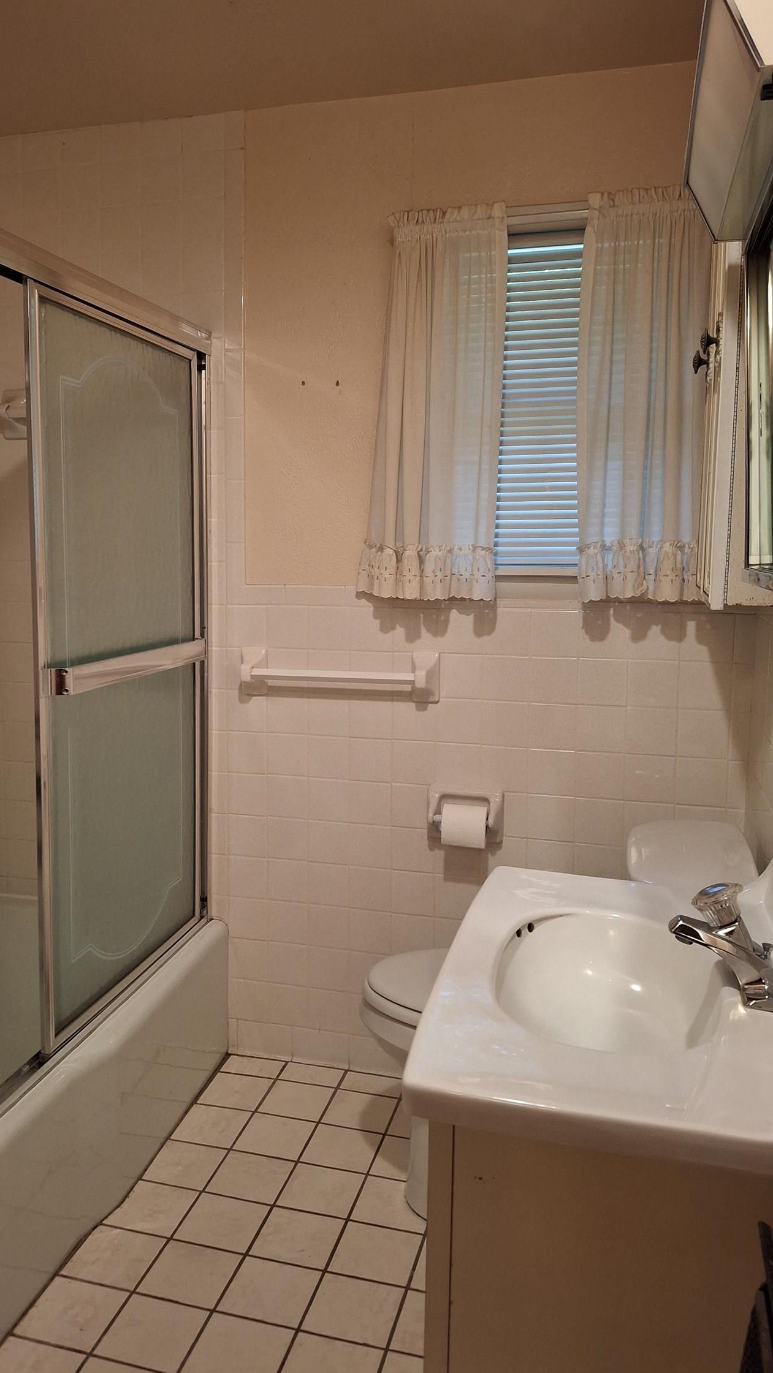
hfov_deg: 41.4
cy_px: 675
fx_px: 1020
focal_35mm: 28
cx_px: 336
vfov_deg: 67.9
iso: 250
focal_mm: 4.69
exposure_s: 1/60
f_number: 1.8
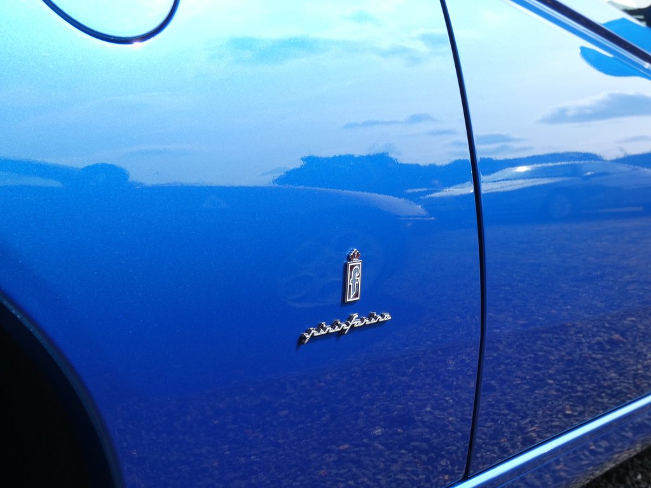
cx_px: 326
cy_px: 244
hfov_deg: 34.9
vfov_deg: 26.6
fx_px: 1034
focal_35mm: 55
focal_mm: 9.9
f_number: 4
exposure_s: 1/400
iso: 80
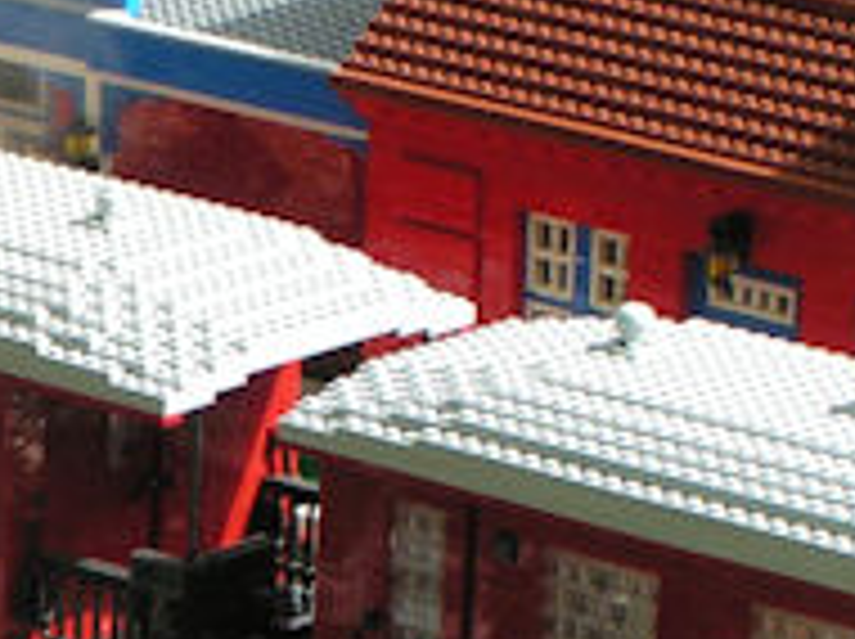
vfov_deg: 4.6
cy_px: 628
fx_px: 7894
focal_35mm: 320
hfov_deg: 6.1
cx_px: -432
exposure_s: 1/160
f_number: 4.5
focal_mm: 14.8
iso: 50
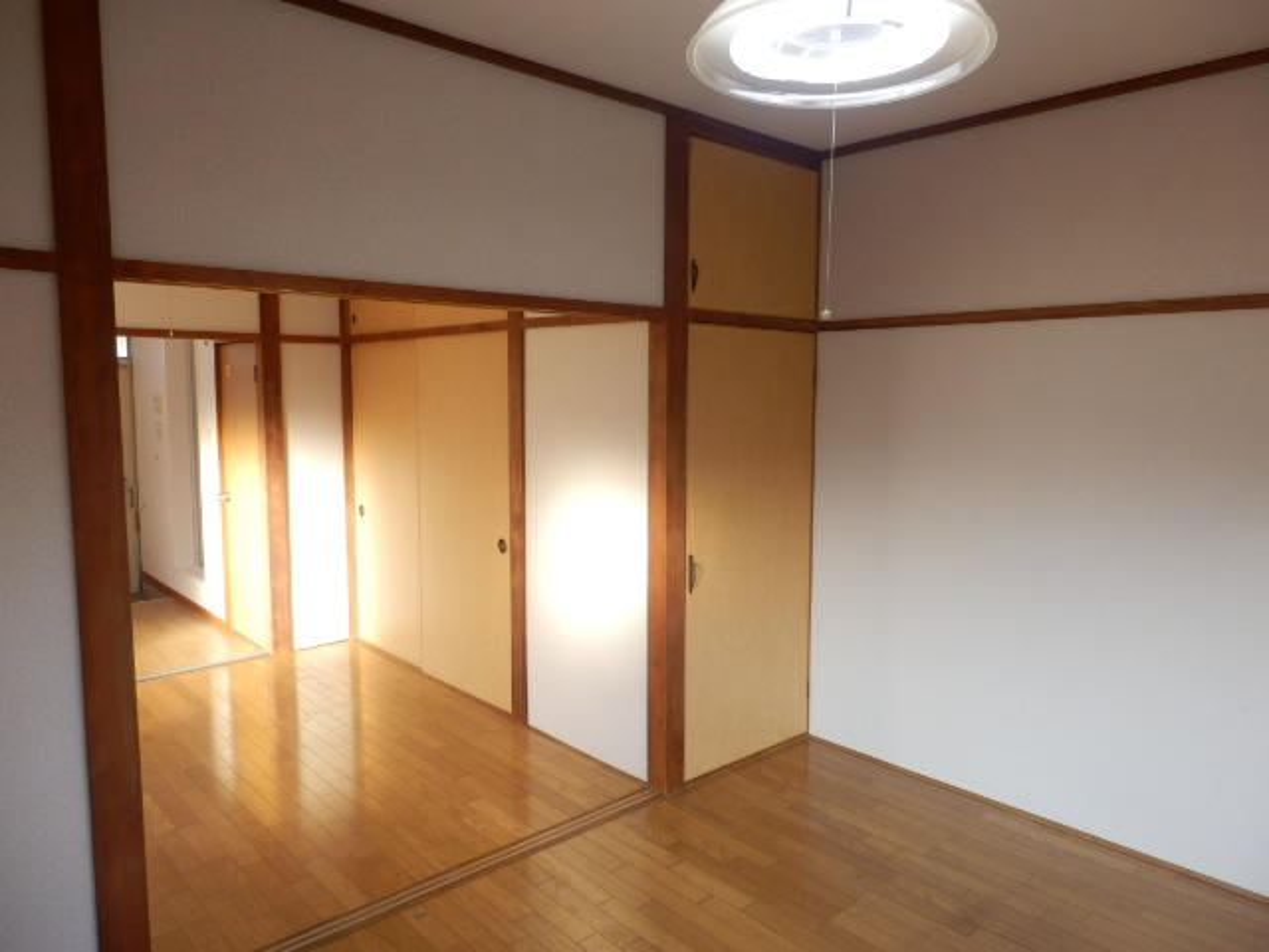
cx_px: 634
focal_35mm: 24
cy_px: 476
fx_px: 880
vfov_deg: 56.8
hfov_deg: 71.6
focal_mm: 4.2
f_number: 3
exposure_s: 1/60
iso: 80
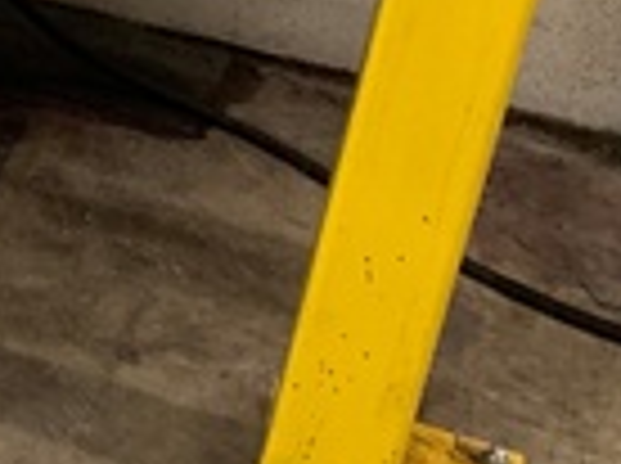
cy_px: -230
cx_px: -806
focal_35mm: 121
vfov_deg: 11.7
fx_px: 2167
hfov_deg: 13.0
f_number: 1.8
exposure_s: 1/60
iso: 160
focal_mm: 4.25
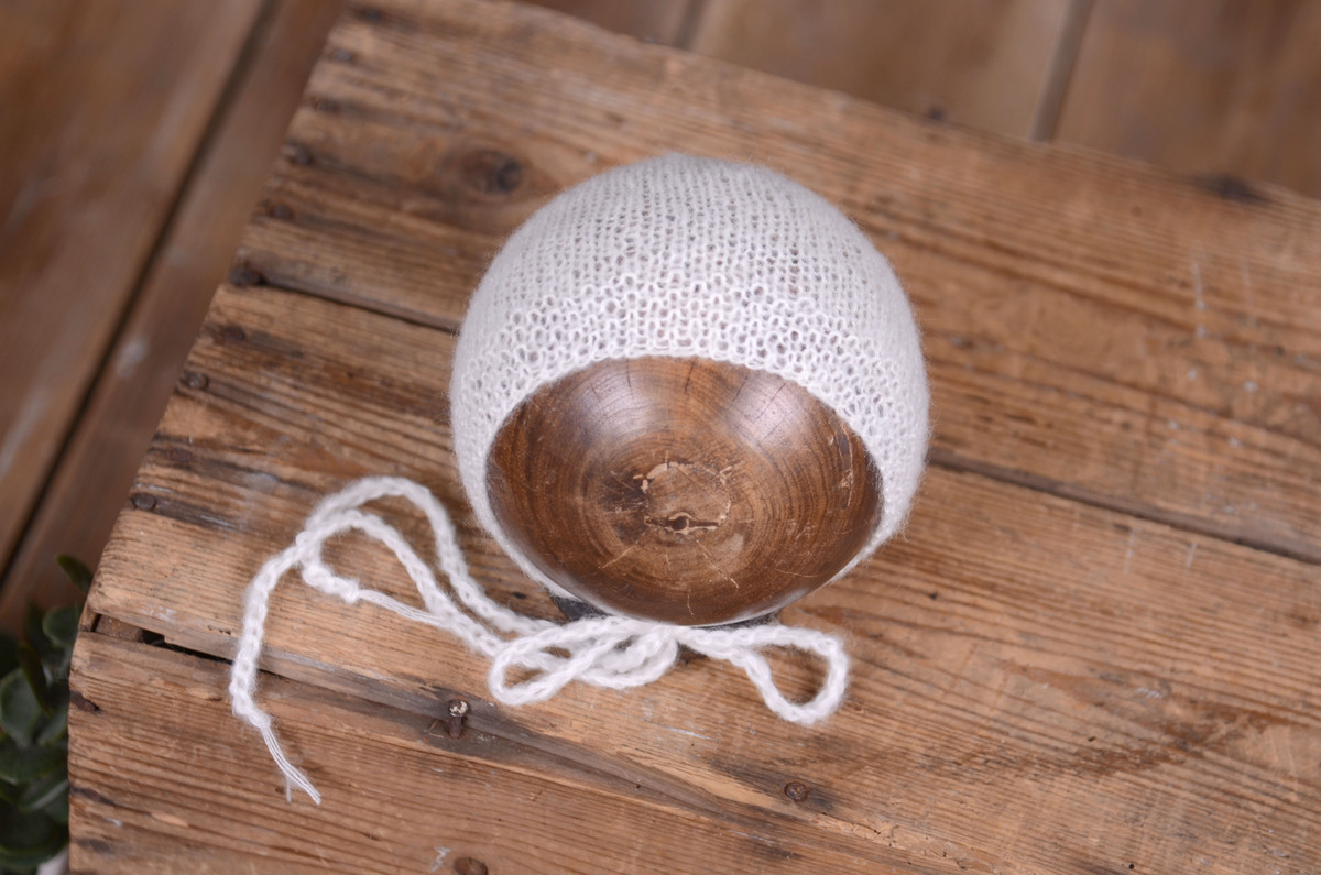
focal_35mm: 105
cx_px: 660
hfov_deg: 19.5
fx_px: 3845
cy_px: 438
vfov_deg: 13.0
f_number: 4
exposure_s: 1/100
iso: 100
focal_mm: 70
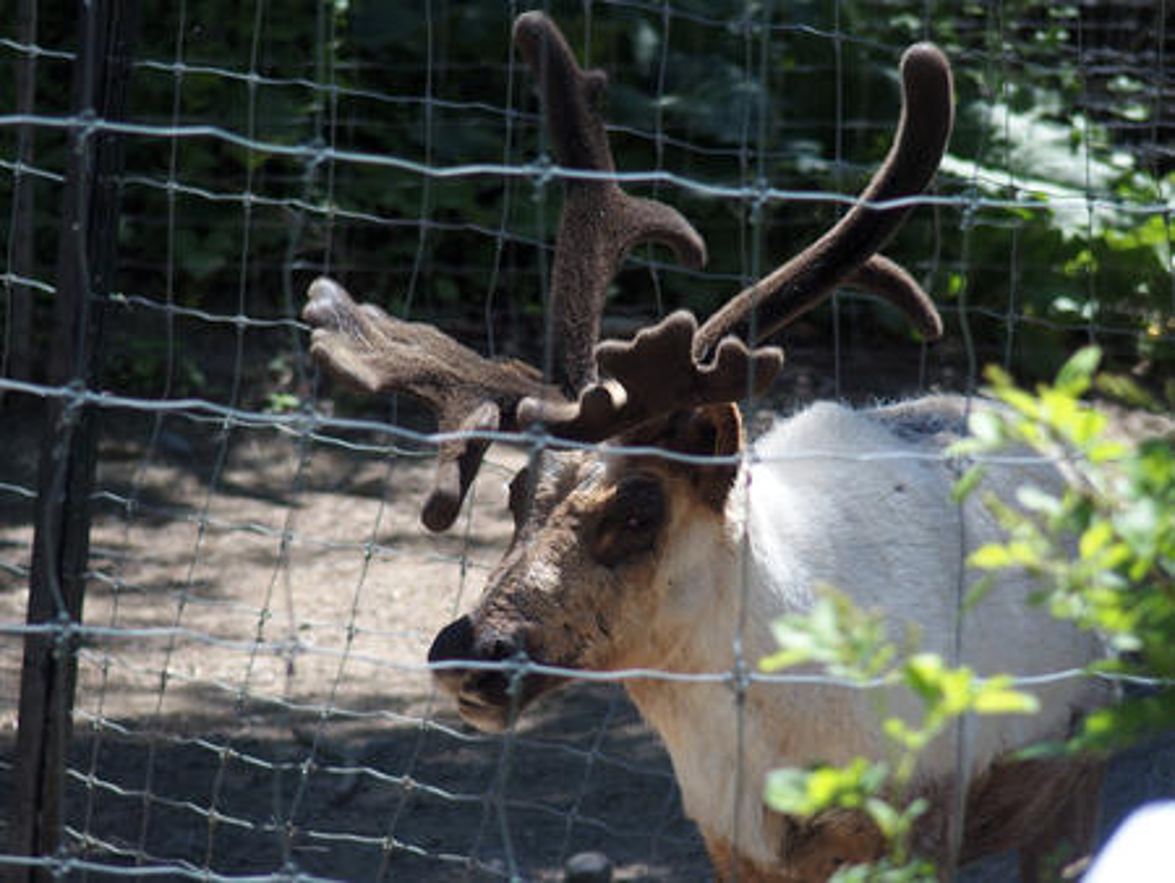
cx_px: 588
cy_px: 442
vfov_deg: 5.0
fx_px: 10189
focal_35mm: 300
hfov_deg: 6.6
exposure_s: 1/500
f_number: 3.2
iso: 100
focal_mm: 64.3
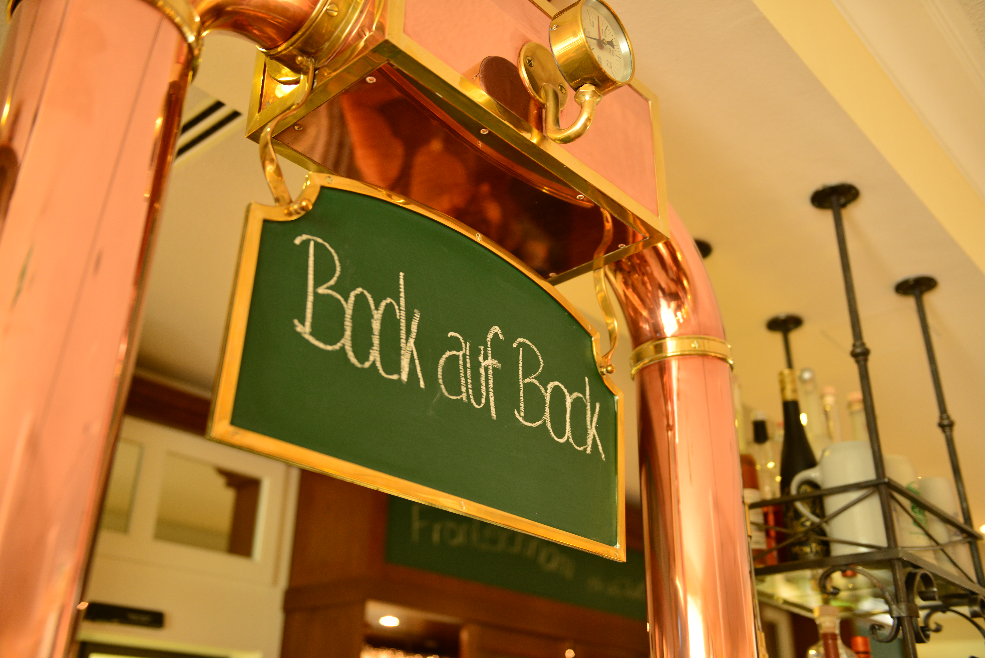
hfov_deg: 54.4
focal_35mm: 35
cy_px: 329
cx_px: 492
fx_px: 958
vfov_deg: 37.9
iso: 400
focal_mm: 35
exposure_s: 1/40
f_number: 2.8
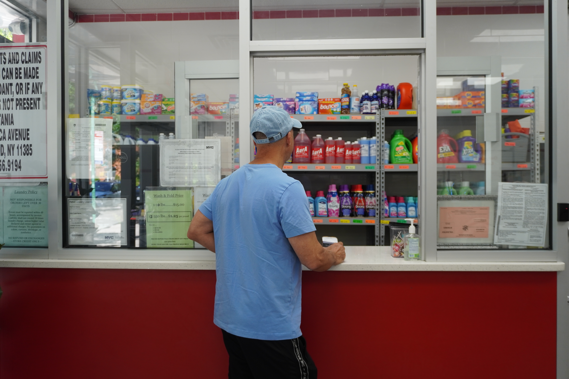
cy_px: 190
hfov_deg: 59.5
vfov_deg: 41.7
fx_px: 498
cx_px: 284
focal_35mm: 32
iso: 400
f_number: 4
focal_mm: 21
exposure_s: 1/160
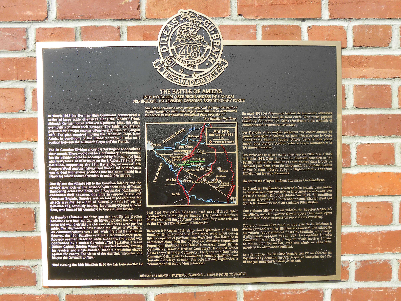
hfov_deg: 55.4
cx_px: 200
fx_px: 382
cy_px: 150
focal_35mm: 33
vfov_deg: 42.9
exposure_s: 1/256
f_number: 5
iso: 64
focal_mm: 5.9
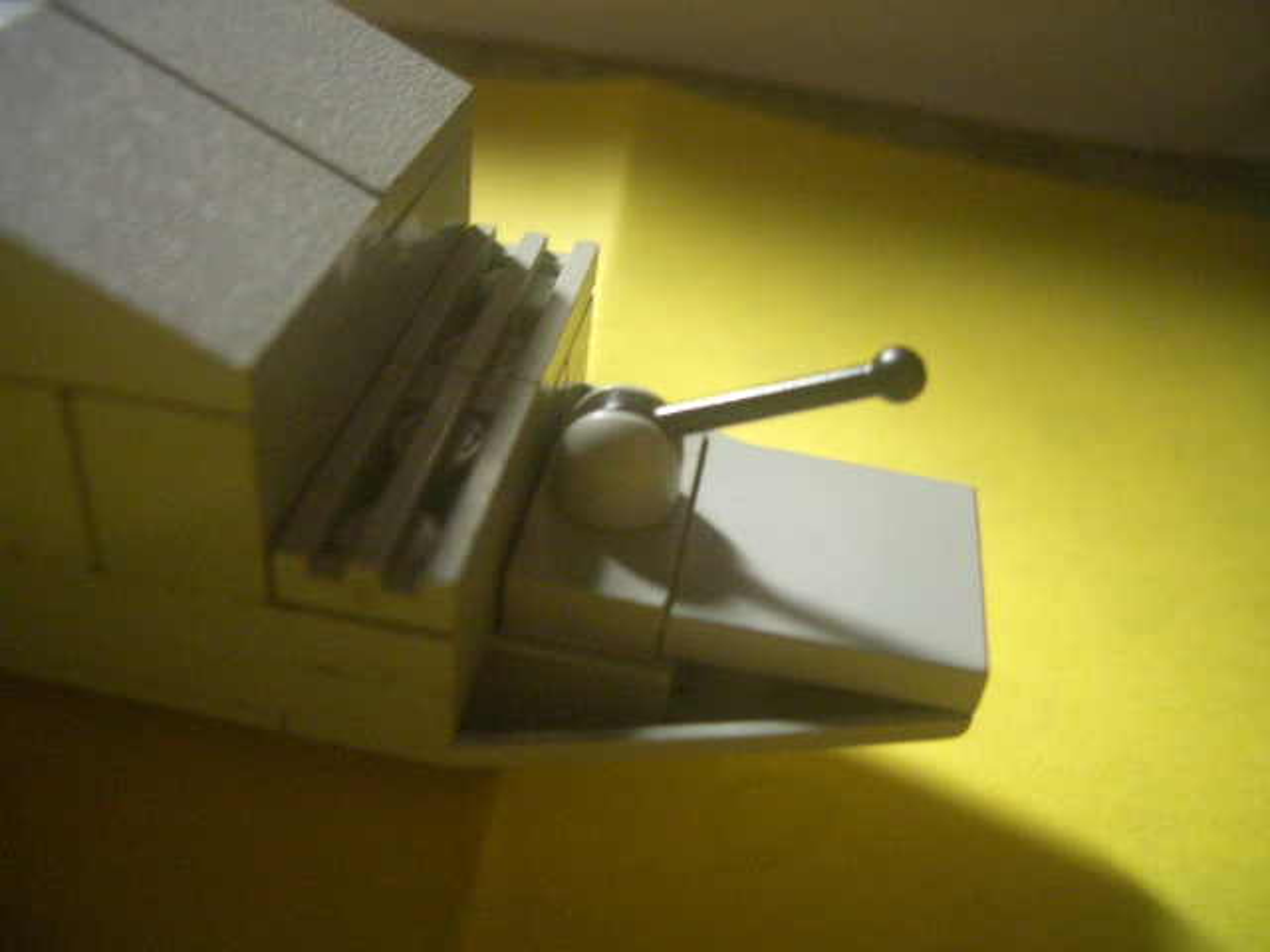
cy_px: 476
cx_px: 635
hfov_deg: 52.6
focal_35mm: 35
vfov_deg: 40.7
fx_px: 1284
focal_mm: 5.8
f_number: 2.6
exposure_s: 1/25
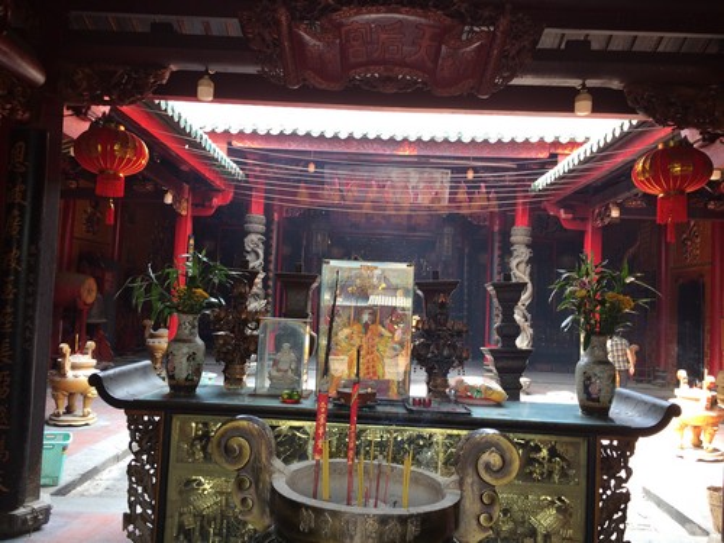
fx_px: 607
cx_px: 362
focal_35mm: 29
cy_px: 272
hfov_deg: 61.7
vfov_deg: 48.2
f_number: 2.2
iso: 32
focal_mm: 4.15
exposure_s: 1/50
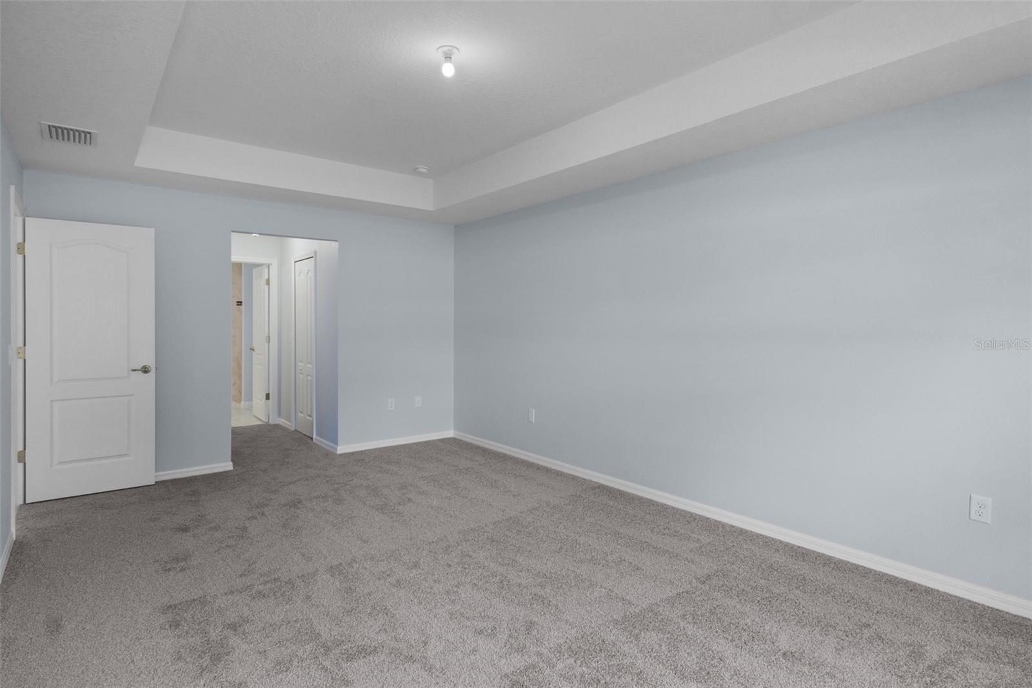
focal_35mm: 18
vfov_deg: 67.4
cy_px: 344
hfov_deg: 90.0
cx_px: 516
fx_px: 516
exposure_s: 1/2.5
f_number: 8
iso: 640
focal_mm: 12
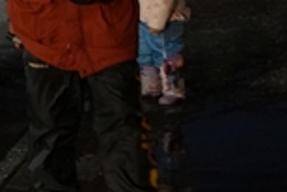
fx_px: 1452
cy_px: -241
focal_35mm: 182
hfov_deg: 10.6
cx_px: -227
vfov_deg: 7.2
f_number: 2.8
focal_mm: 27
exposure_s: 1/40
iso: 4000
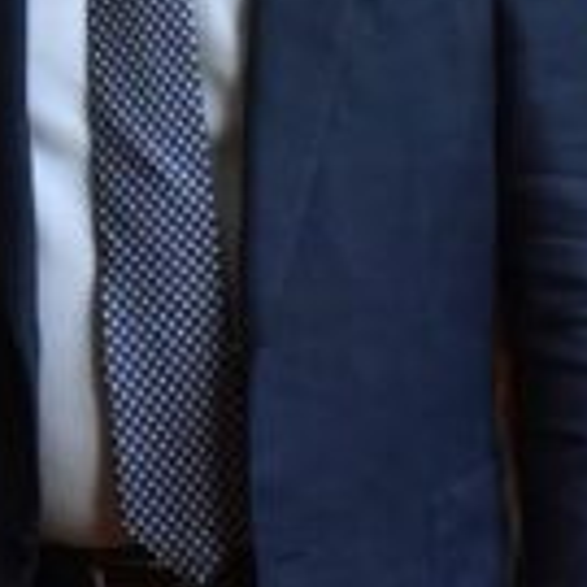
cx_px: -13
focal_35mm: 140
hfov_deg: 12.3
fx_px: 2686
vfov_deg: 12.4
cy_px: 70
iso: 4000
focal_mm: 32
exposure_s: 1/320
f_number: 5.6
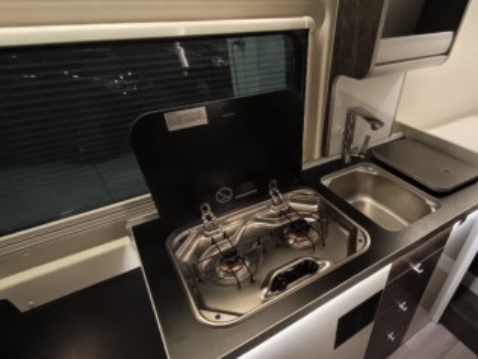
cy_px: 215
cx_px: 301
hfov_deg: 82.9
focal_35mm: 19
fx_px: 262
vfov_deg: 68.0
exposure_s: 1/33.3
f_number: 2.2
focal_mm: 1.65
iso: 495
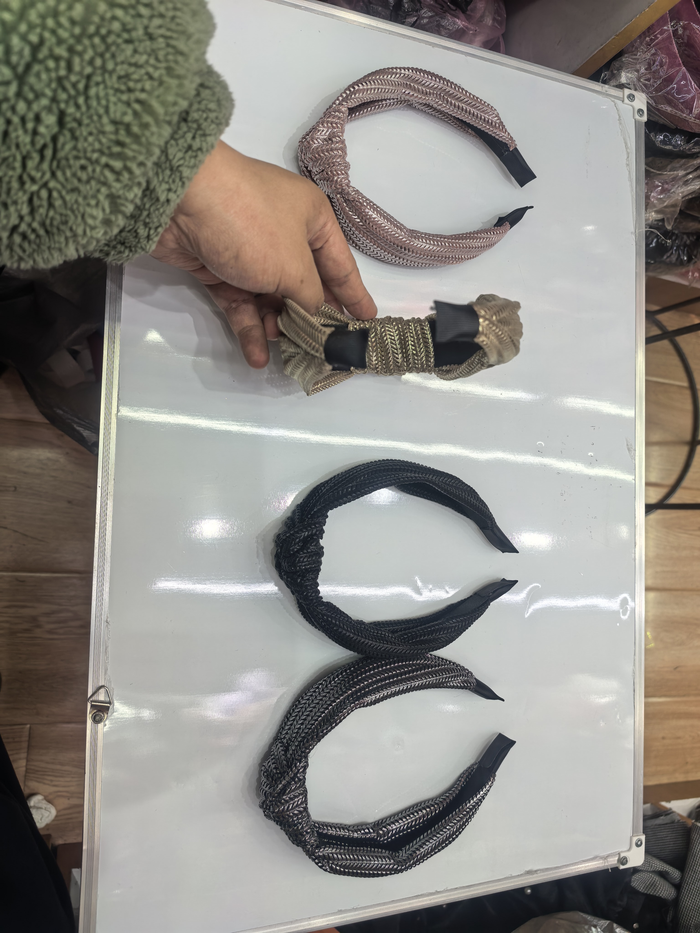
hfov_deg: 56.8
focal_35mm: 24
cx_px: 350
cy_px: 466
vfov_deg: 71.6
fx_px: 647
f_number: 2
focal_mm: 6.98
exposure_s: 1/100
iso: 80
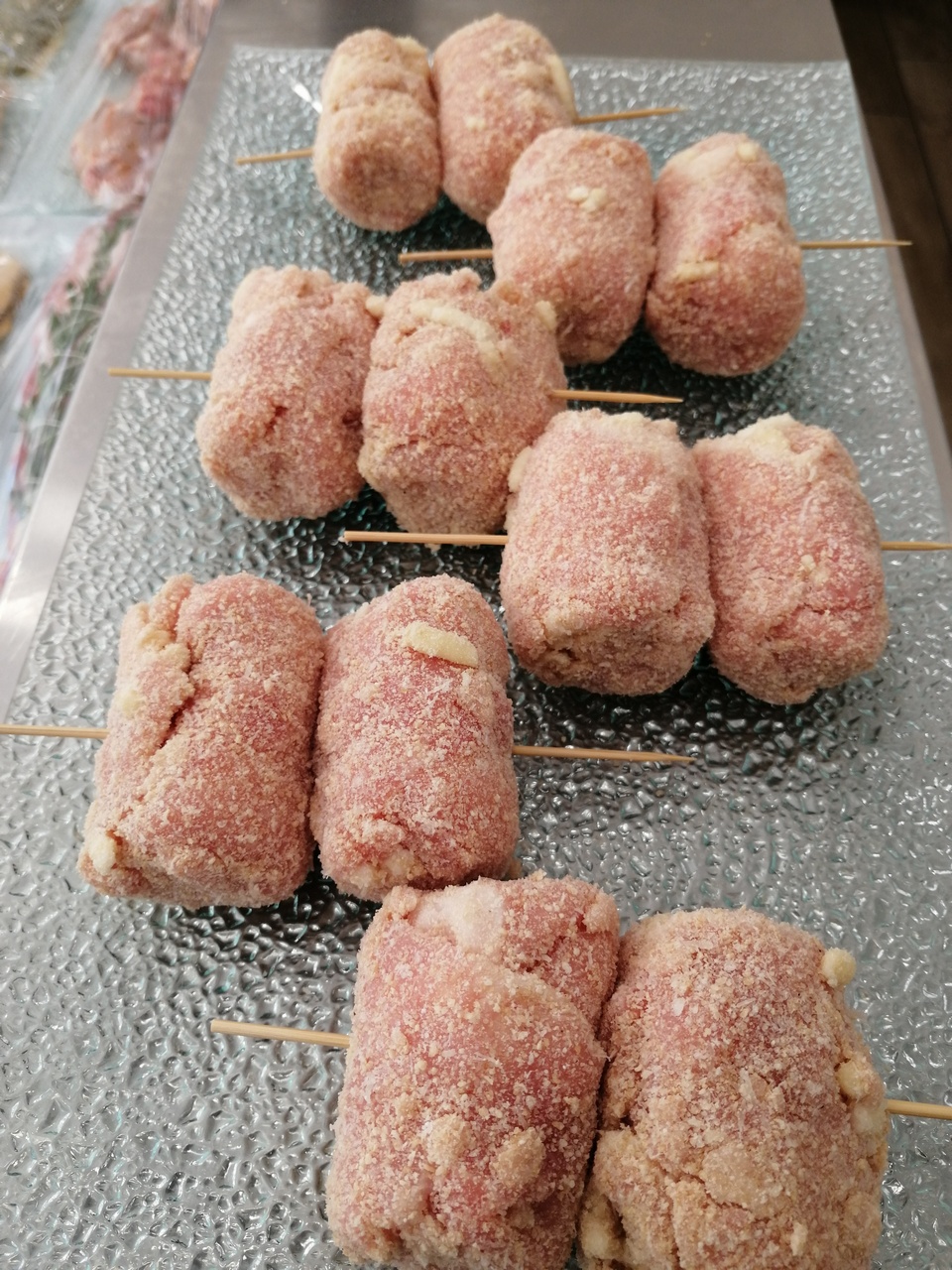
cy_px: 635
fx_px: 990
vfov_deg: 65.3
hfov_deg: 51.4
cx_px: 476
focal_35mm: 27
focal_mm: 3.95
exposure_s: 1/103
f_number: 1.8
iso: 50
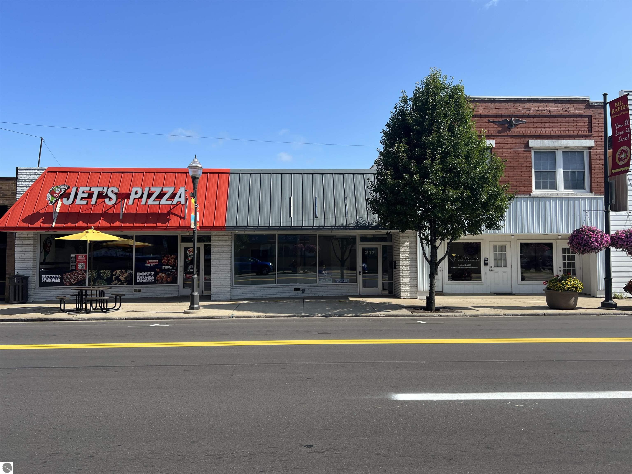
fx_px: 475
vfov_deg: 53.1
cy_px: 237
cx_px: 316
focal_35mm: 26
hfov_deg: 67.3
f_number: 1.5
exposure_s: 1/3257
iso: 50
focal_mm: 5.7
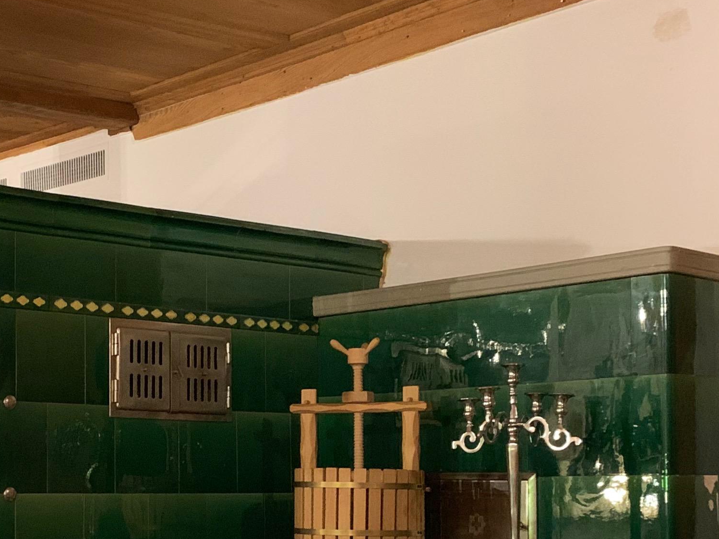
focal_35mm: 70
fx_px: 1454
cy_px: 435
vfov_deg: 20.8
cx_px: 188
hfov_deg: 27.4
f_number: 1.8
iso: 640
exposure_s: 1/25
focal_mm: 4.25
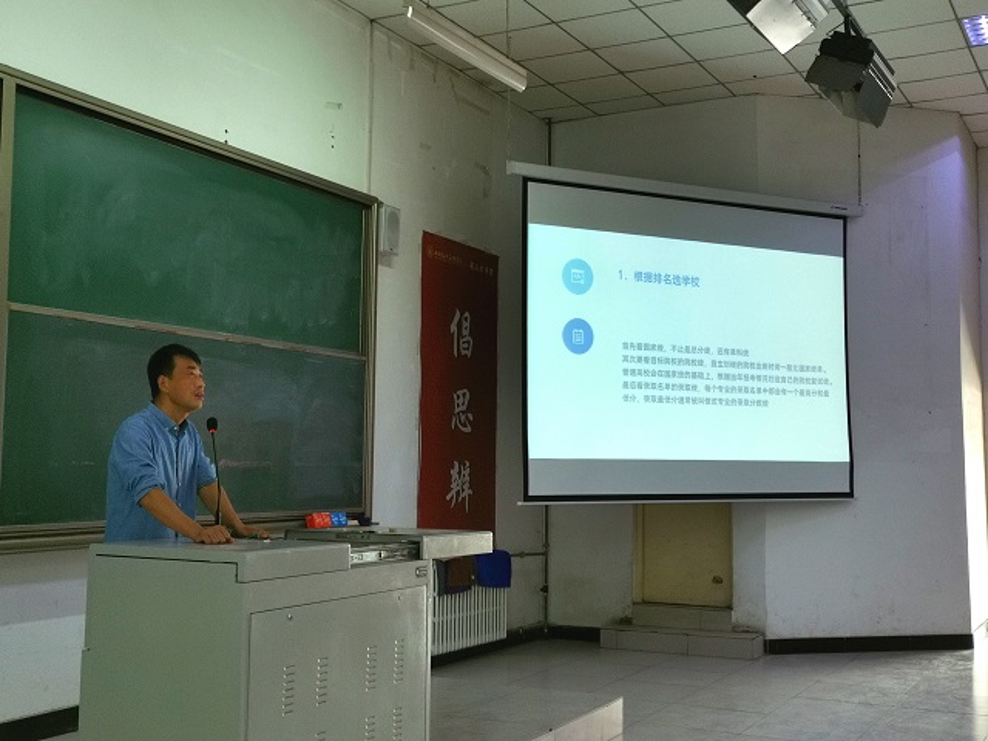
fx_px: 1142
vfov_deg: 36.0
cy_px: 370
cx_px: 494
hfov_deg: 46.8
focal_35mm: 40
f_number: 1.8
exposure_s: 1/100
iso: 125
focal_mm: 4.75
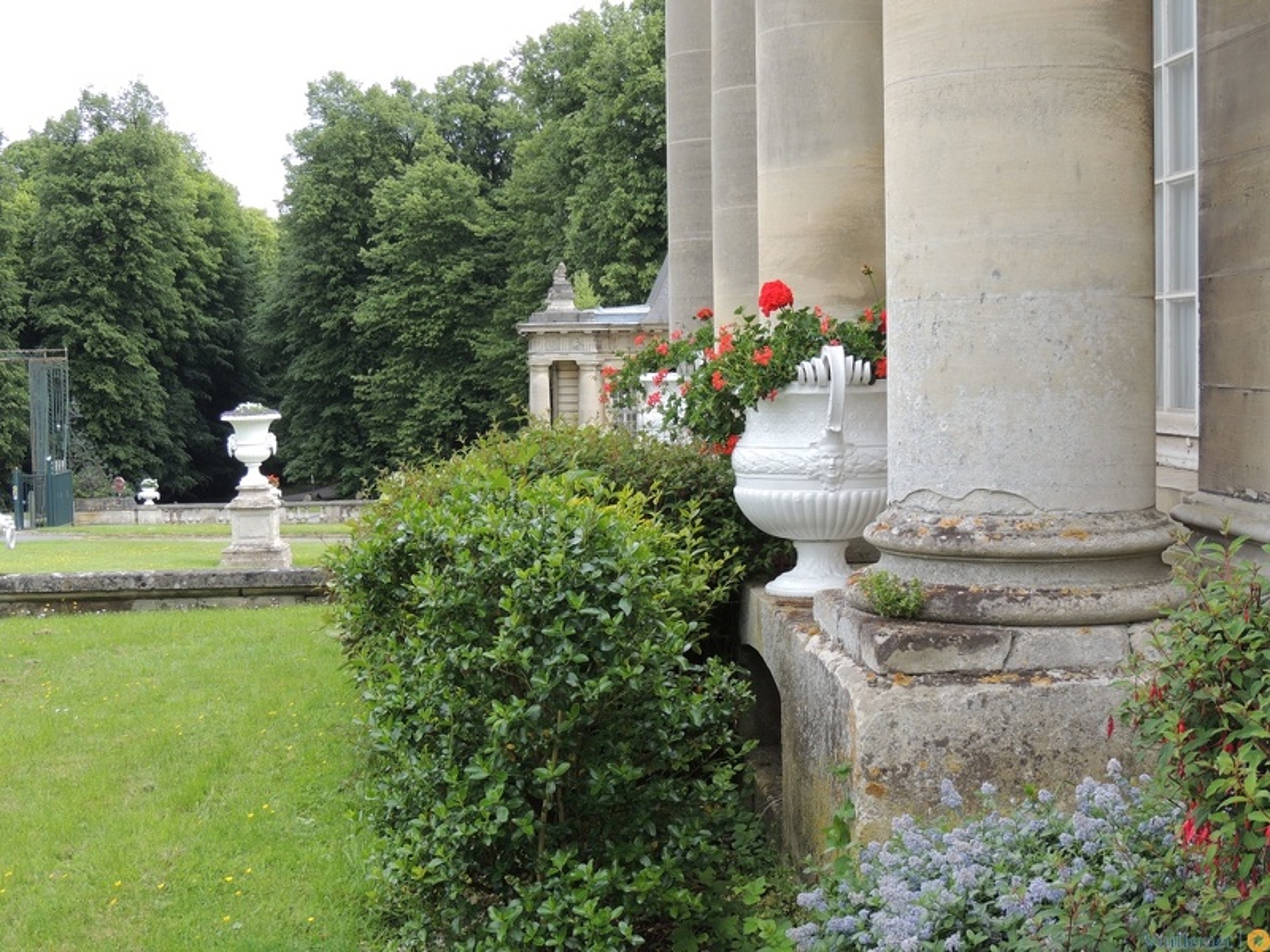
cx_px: 635
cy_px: 476
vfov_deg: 29.1
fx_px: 1834
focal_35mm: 50
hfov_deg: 38.2
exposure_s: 1/250
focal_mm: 8.9
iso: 100
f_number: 3.6
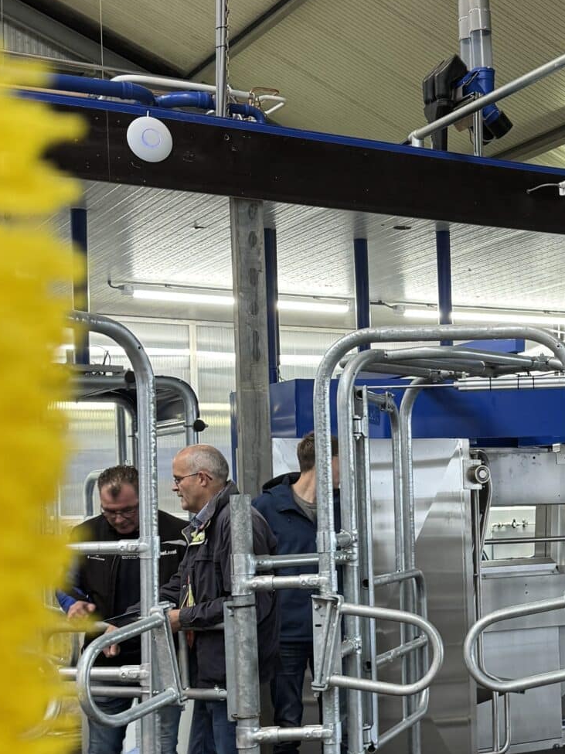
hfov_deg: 22.3
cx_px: 573
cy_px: 510
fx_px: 1371
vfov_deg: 30.5
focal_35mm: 63
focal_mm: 6.76
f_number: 1.78
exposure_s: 1/50
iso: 200
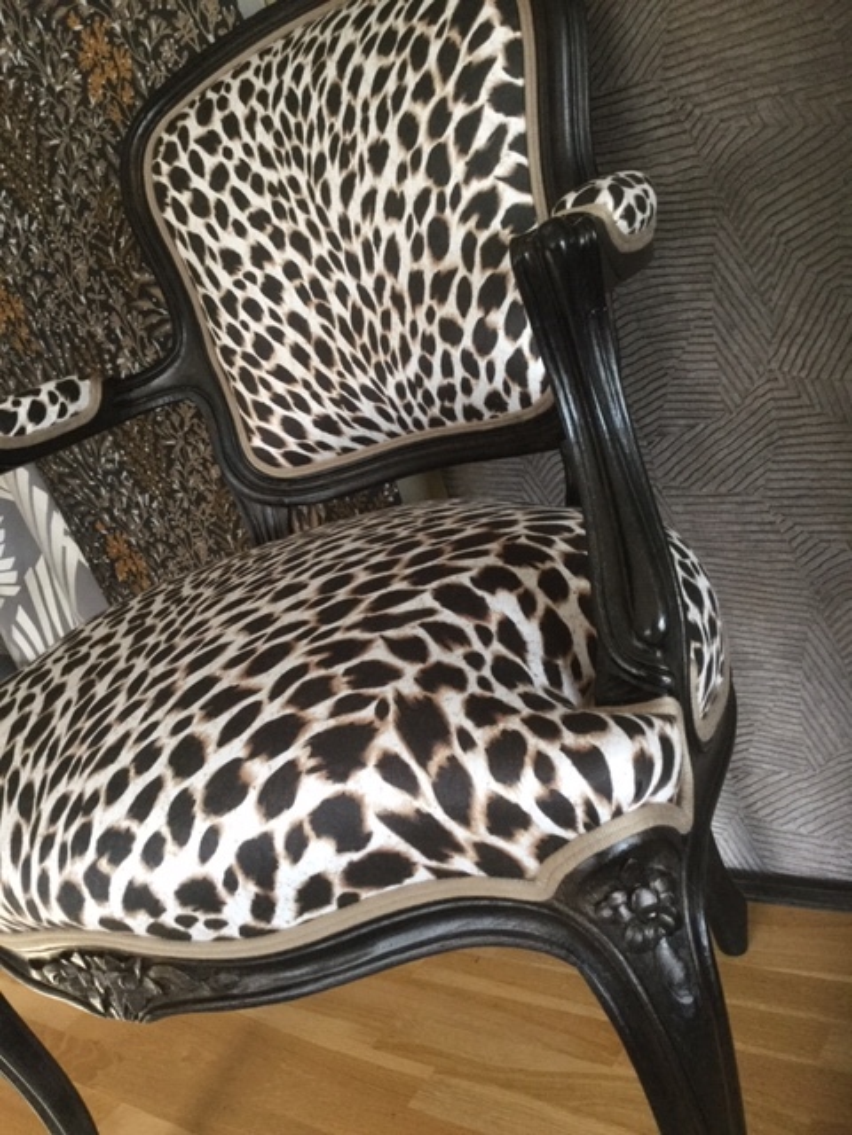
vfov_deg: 58.4
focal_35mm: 31
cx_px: 426
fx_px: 1017
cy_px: 568
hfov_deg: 45.4
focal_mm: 3.3
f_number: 2.4
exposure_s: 1/33
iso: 125
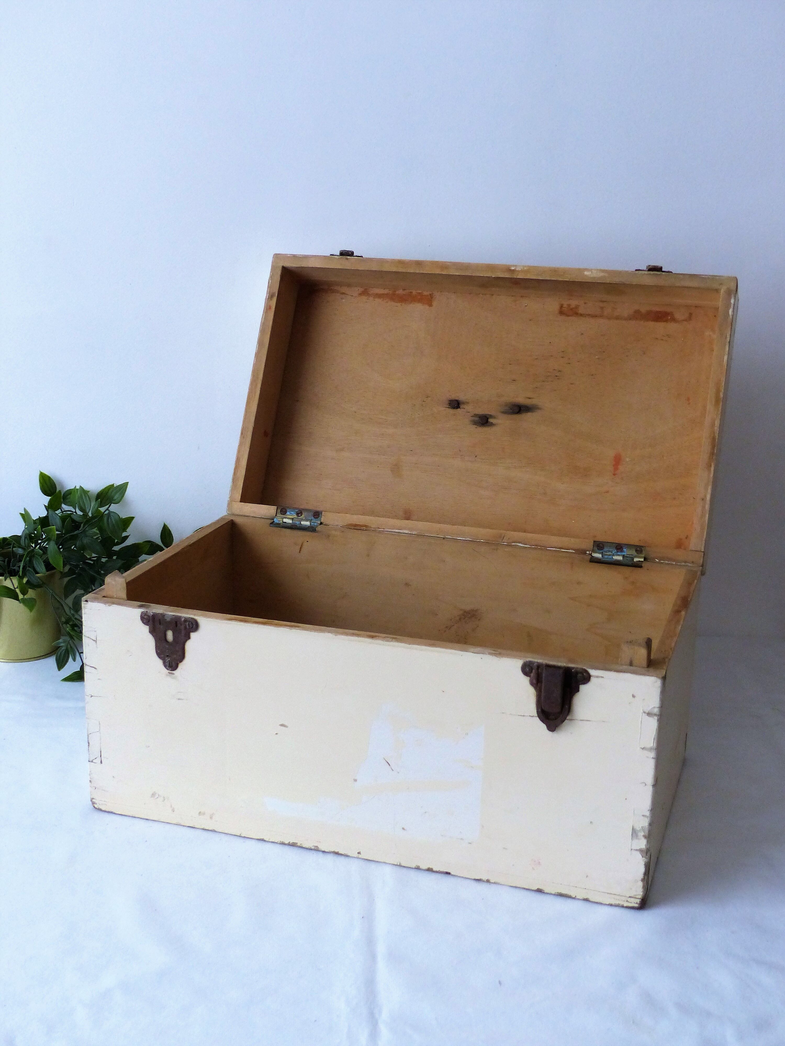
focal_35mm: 44
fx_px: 1330
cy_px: 523
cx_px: 392
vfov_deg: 42.9
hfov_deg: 32.9
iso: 320
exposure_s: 1/60
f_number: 2.8
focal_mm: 7.6
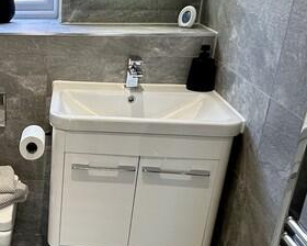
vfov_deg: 30.1
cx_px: -18
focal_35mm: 50
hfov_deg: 33.3
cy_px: 154
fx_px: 454
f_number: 2.2
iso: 160
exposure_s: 1/50
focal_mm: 2.22
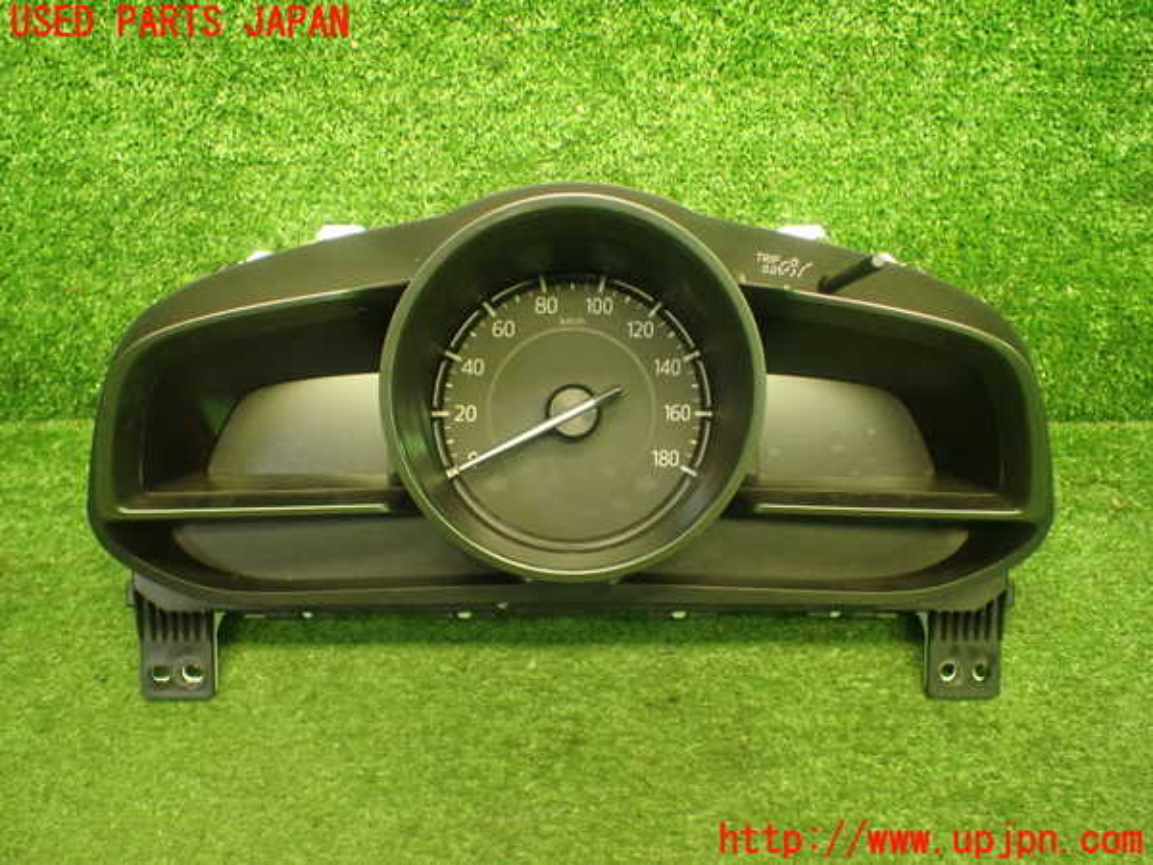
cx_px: 576
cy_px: 432
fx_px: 999
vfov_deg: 46.8
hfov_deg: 60.0
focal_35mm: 30
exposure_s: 1/80
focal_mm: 5.4
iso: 800
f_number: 2.3
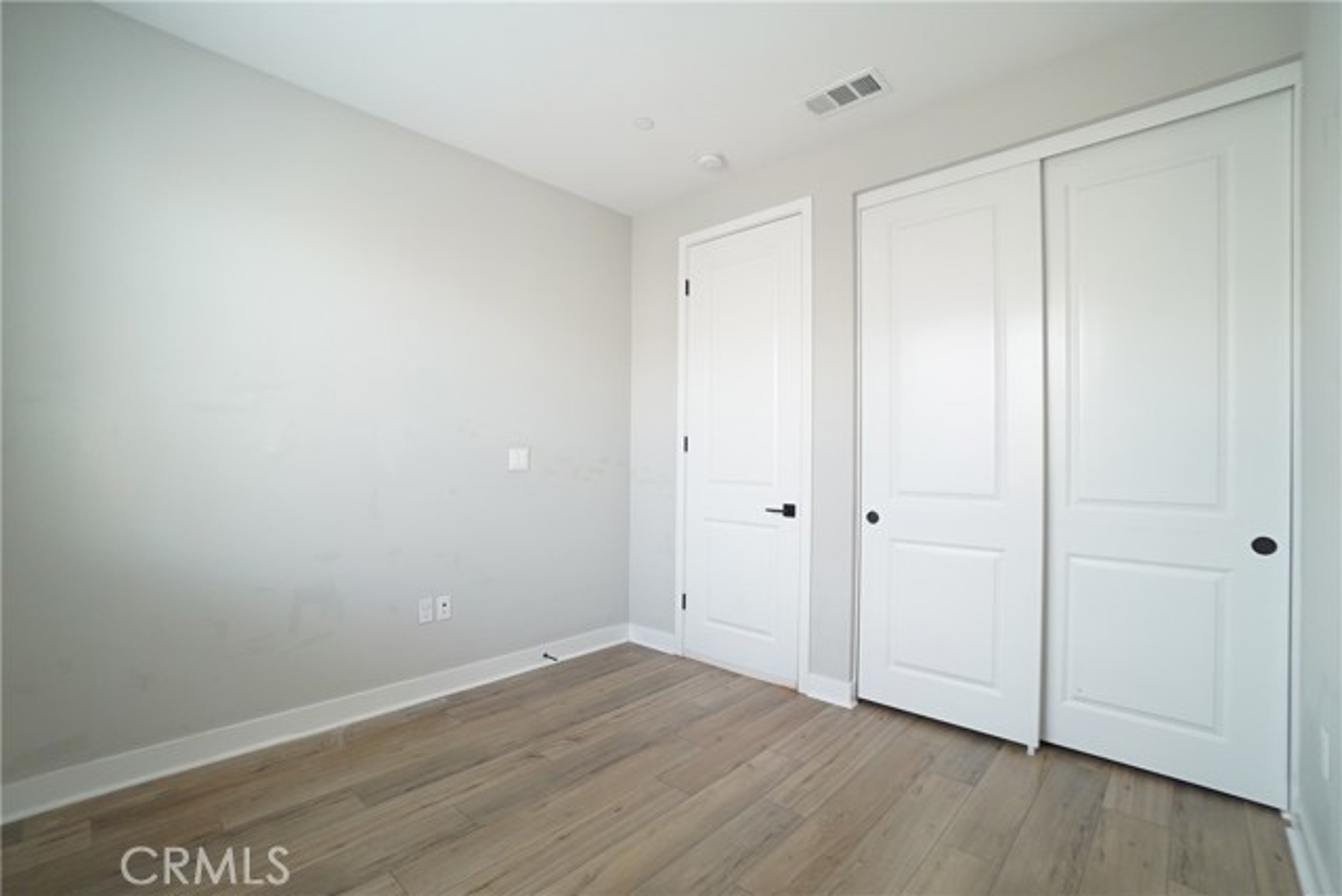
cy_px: 448
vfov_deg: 77.4
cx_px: 671
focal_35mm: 15
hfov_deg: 100.4
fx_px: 559
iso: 800
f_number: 4.5
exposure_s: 1/20
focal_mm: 10
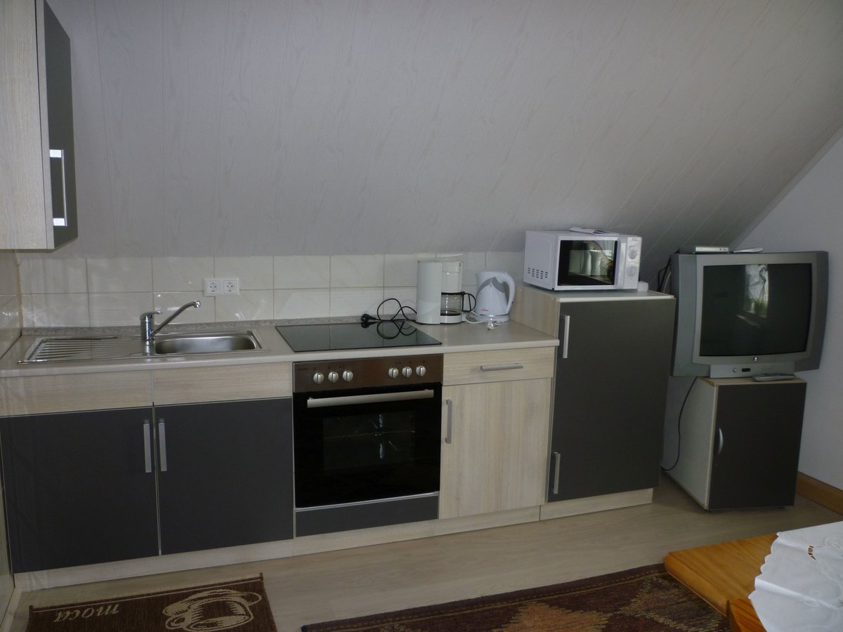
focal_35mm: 29
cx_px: 422
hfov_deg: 61.7
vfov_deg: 48.2
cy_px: 316
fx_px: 706
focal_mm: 5.2
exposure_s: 1/30
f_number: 3.3
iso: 125
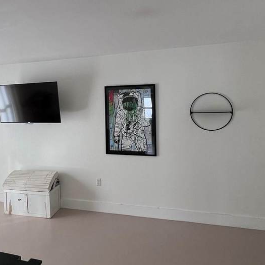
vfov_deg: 57.0
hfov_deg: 54.4
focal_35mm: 28
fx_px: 243
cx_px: 64
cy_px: 109
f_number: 1.8
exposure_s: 1/99
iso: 64
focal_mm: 1.57
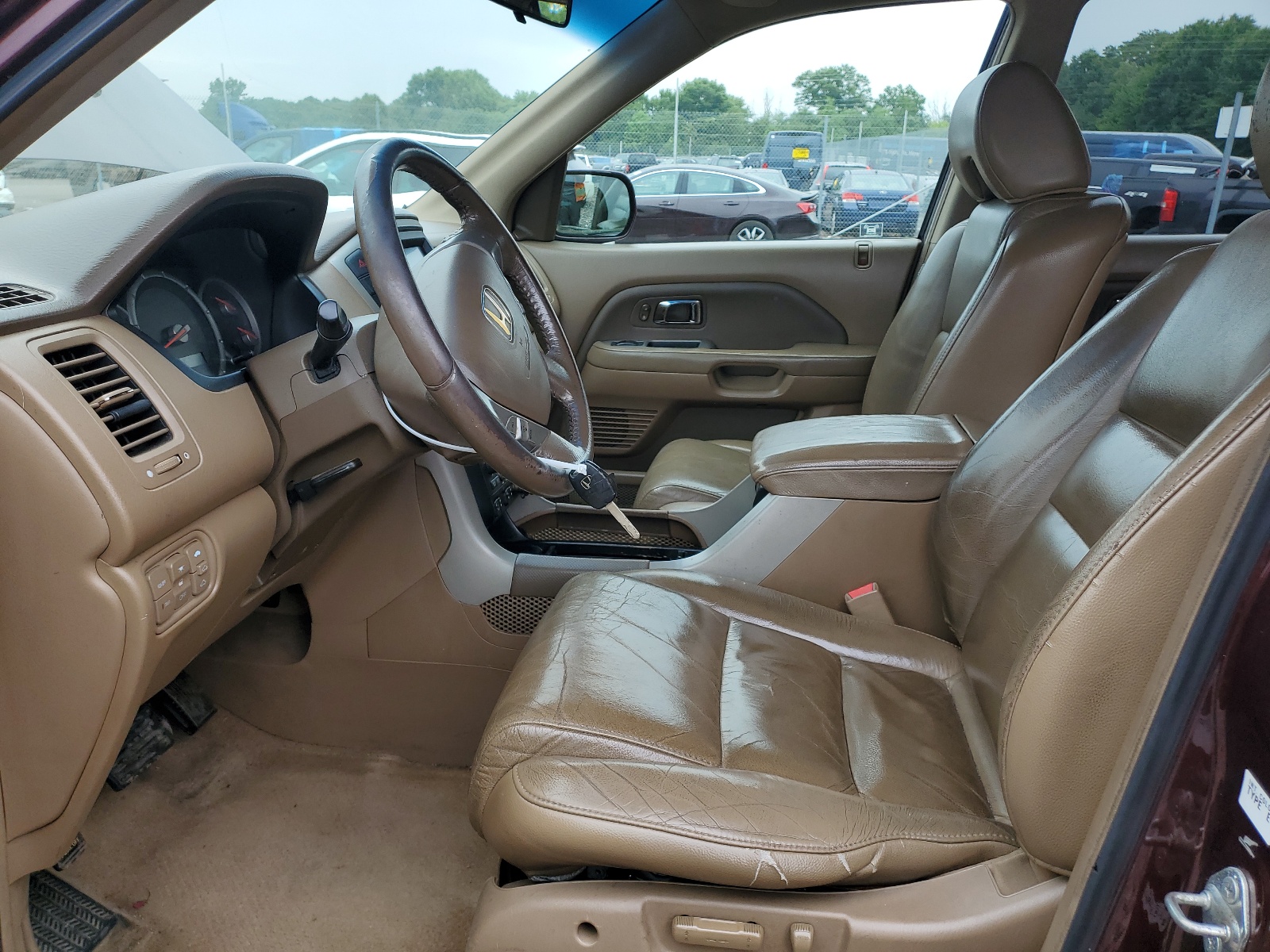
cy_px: 476
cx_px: 635
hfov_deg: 67.3
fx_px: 954
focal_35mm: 26
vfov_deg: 53.1
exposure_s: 1/385
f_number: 1.5
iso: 50
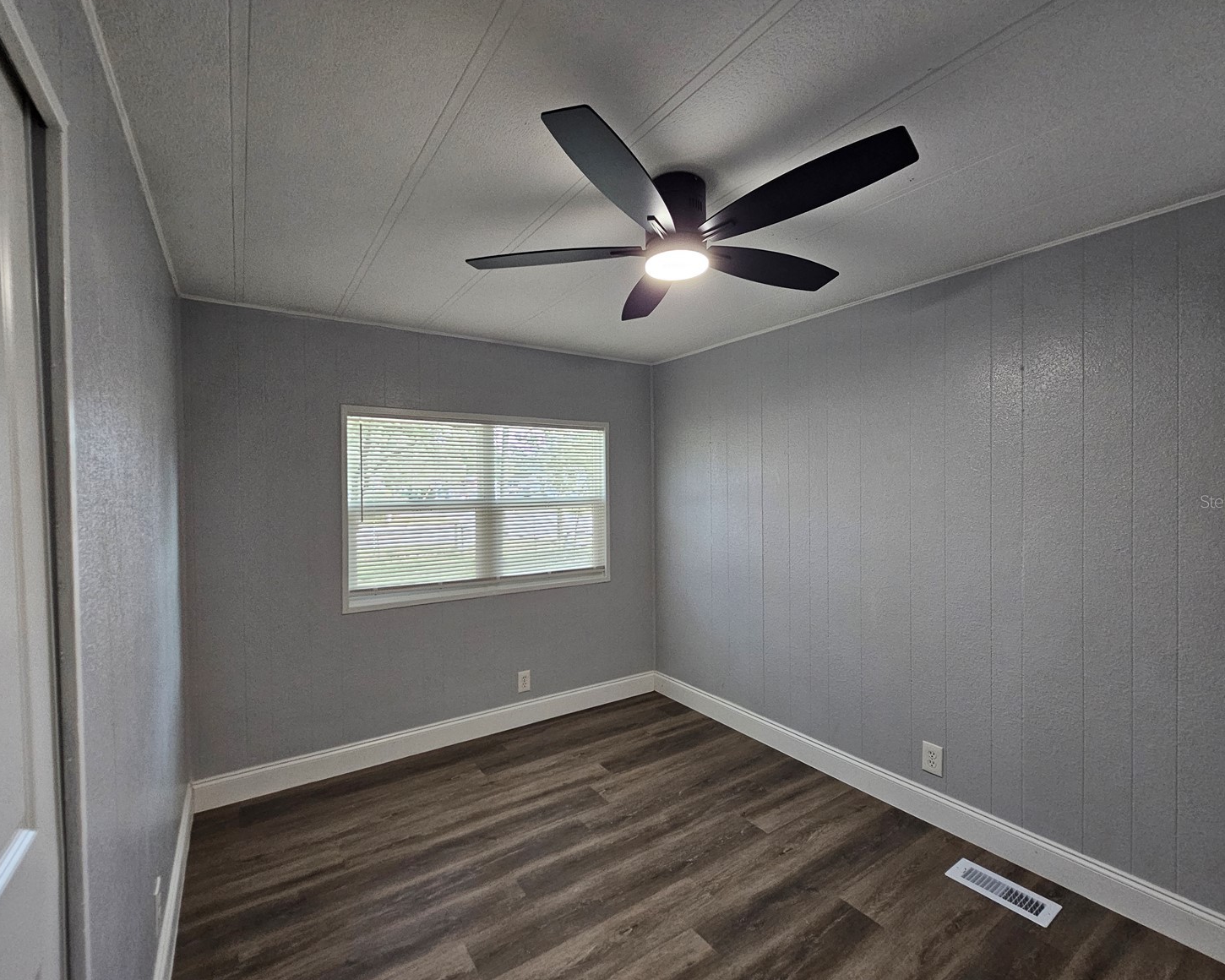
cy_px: 501
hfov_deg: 100.7
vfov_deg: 88.0
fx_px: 508
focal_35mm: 14
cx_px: 604
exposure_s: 1/77.4
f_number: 2.2
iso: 250
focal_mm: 2.2
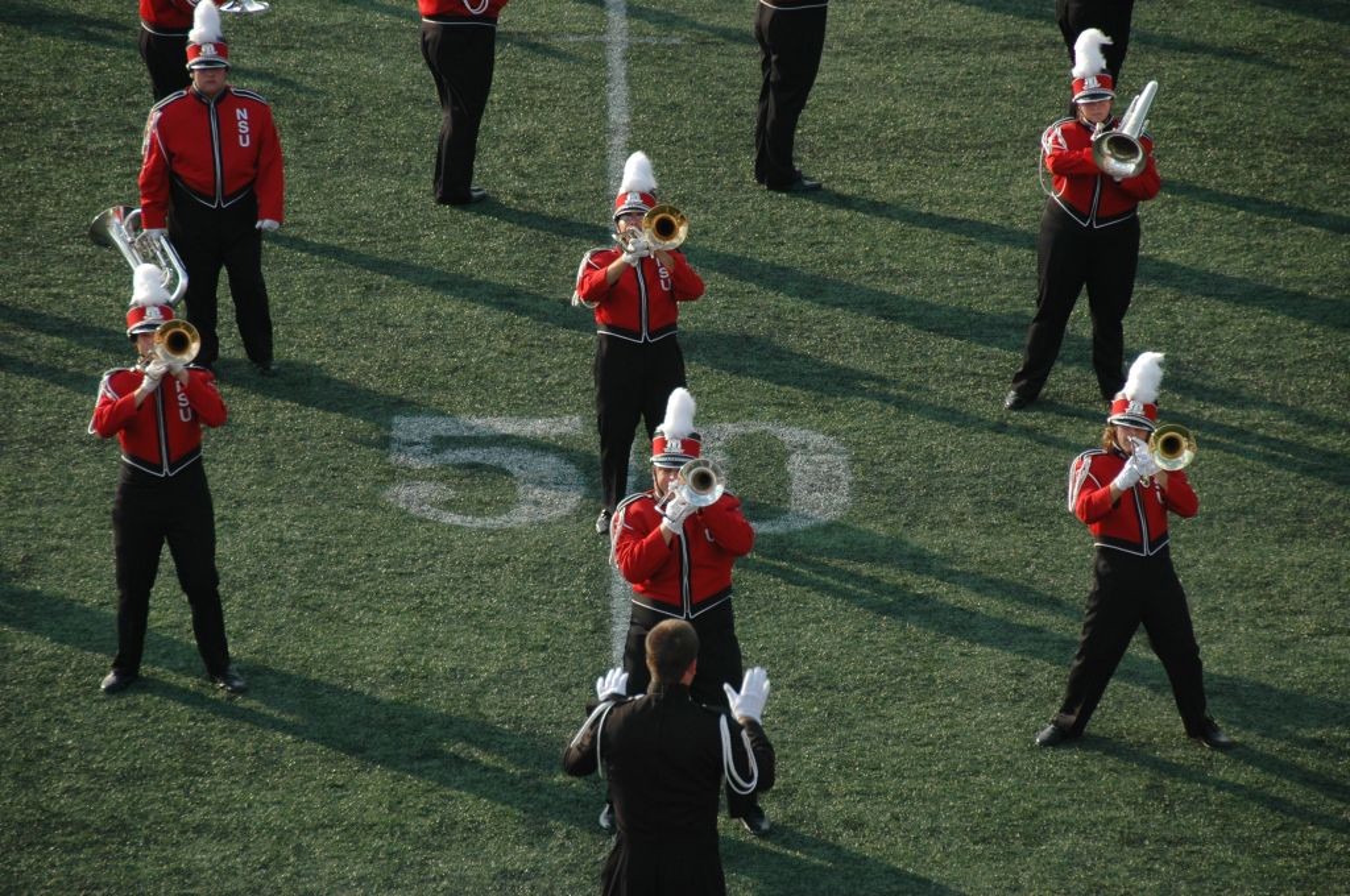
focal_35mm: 225
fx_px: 8427
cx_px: 675
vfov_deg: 6.1
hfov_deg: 9.2
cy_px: 448
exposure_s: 1/400
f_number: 5.6
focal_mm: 150
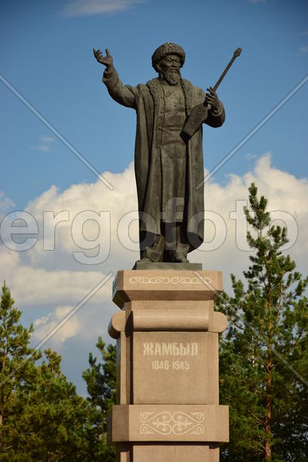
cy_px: 231
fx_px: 2020
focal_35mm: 158
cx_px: 154
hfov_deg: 8.7
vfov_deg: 13.0
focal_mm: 105
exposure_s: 1/640
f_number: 6.3
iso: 100
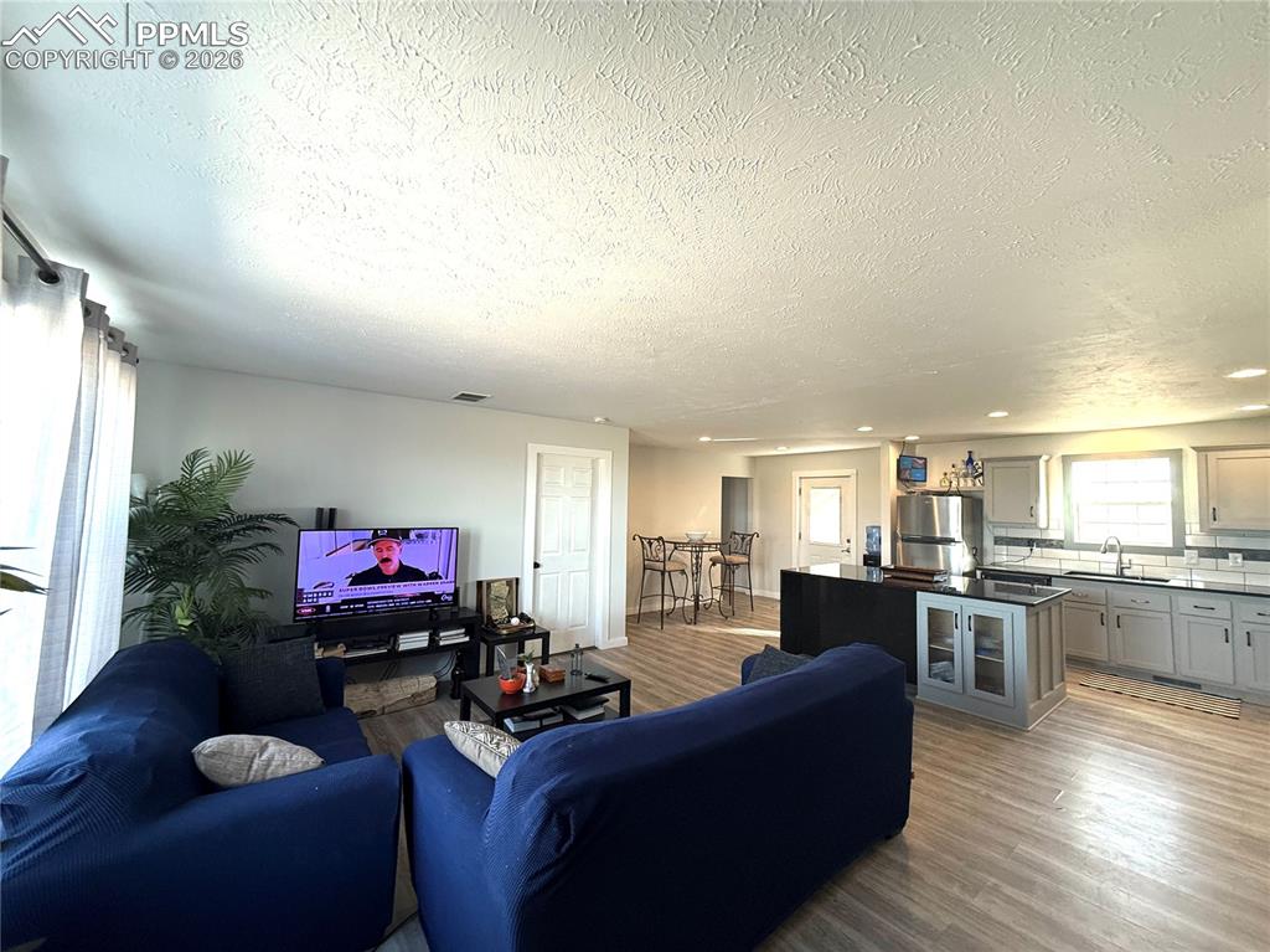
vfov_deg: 85.6
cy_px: 476
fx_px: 513
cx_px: 635
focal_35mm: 14
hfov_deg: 102.1
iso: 250
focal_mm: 2.22
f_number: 2.2
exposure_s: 1/120
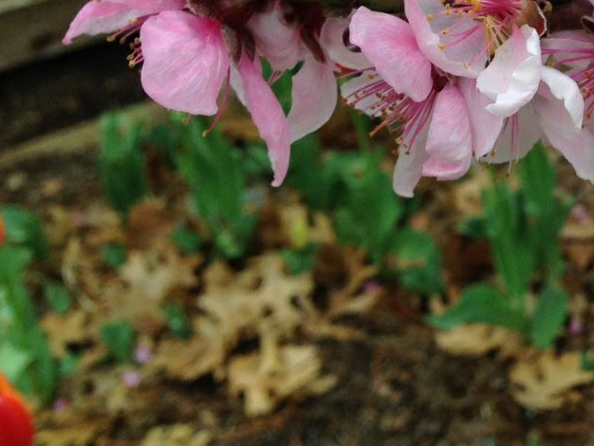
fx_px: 1476
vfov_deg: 16.9
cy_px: 29
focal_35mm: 86
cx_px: 742
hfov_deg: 21.0
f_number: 2.4
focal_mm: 4.12
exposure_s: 1/120
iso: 64
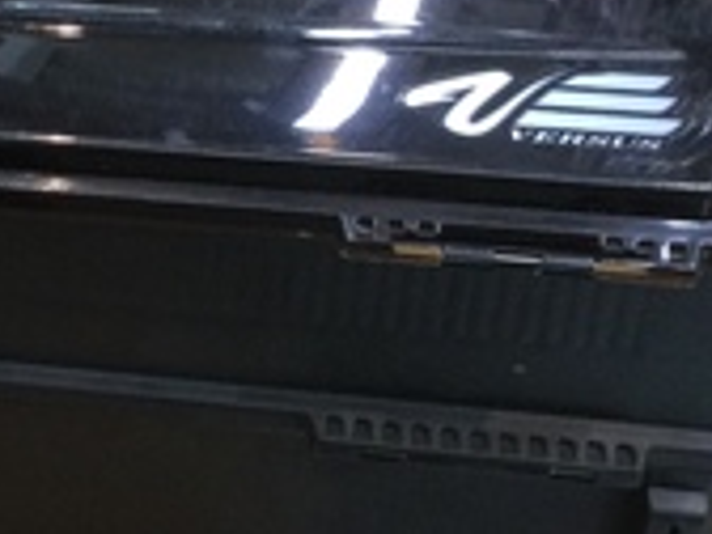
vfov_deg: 13.3
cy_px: 140
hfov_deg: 15.8
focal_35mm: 111
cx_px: -458
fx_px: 2283
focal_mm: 3.3
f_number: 2.4
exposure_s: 1/30
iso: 64
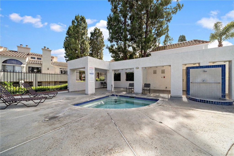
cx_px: 117
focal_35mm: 12
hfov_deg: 112.6
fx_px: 78
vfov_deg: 90.0
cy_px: 78
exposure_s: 1/200
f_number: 14
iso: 100
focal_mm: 12
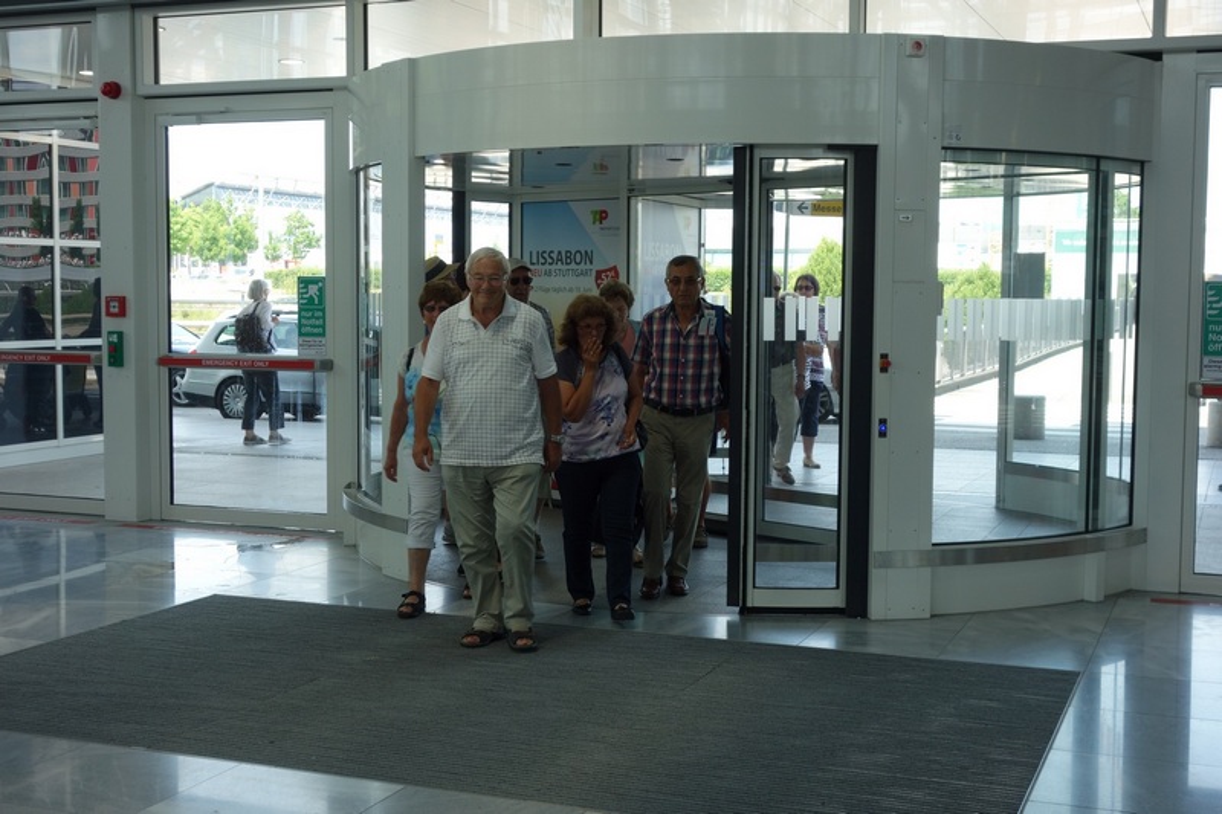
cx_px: 611
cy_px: 407
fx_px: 1629
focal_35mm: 48
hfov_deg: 41.1
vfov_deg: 28.1
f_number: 4.5
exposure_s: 1/100
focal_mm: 17.8
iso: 125
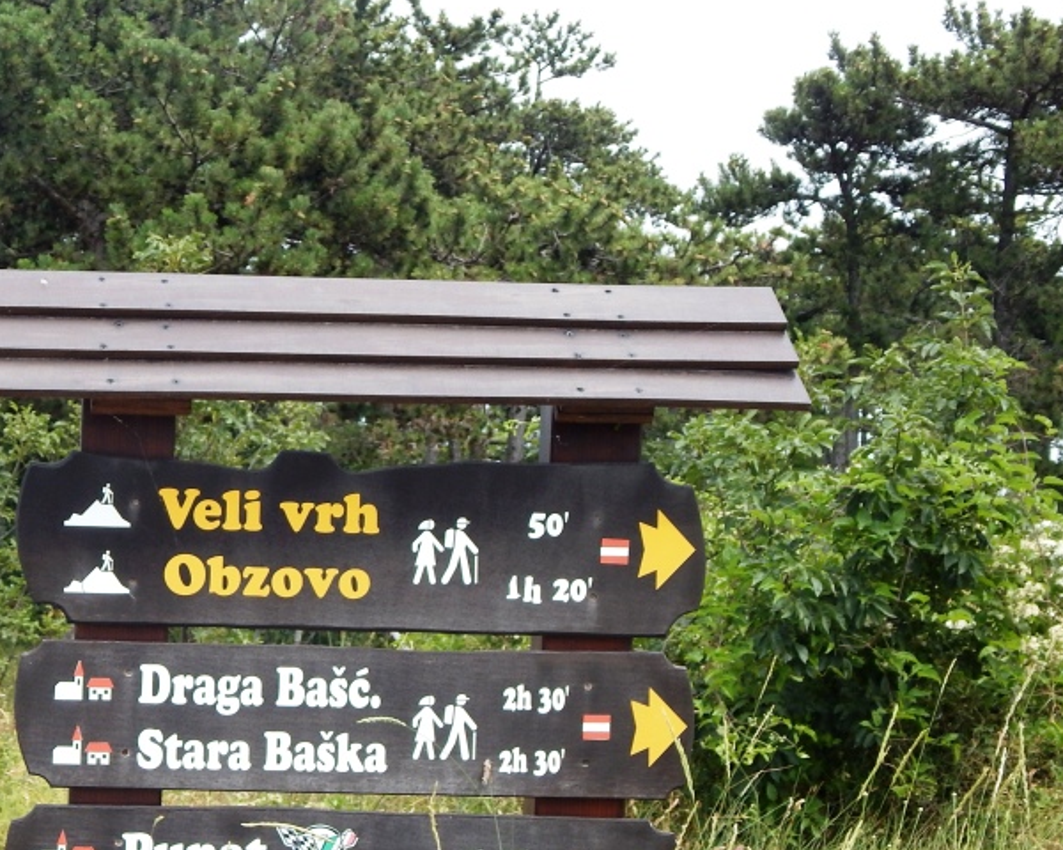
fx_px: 2517
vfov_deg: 19.0
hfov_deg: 23.5
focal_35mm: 80
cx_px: 209
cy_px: 659
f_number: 3.7
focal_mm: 8.6
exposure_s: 1/500
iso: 125
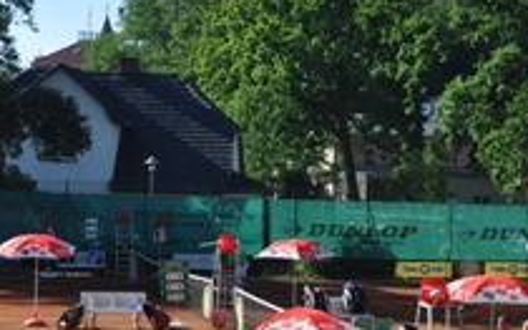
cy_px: 244
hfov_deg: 16.8
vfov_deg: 10.5
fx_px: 1783
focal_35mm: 124
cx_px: 322
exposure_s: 1/1600
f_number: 5.6
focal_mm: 38
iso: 400
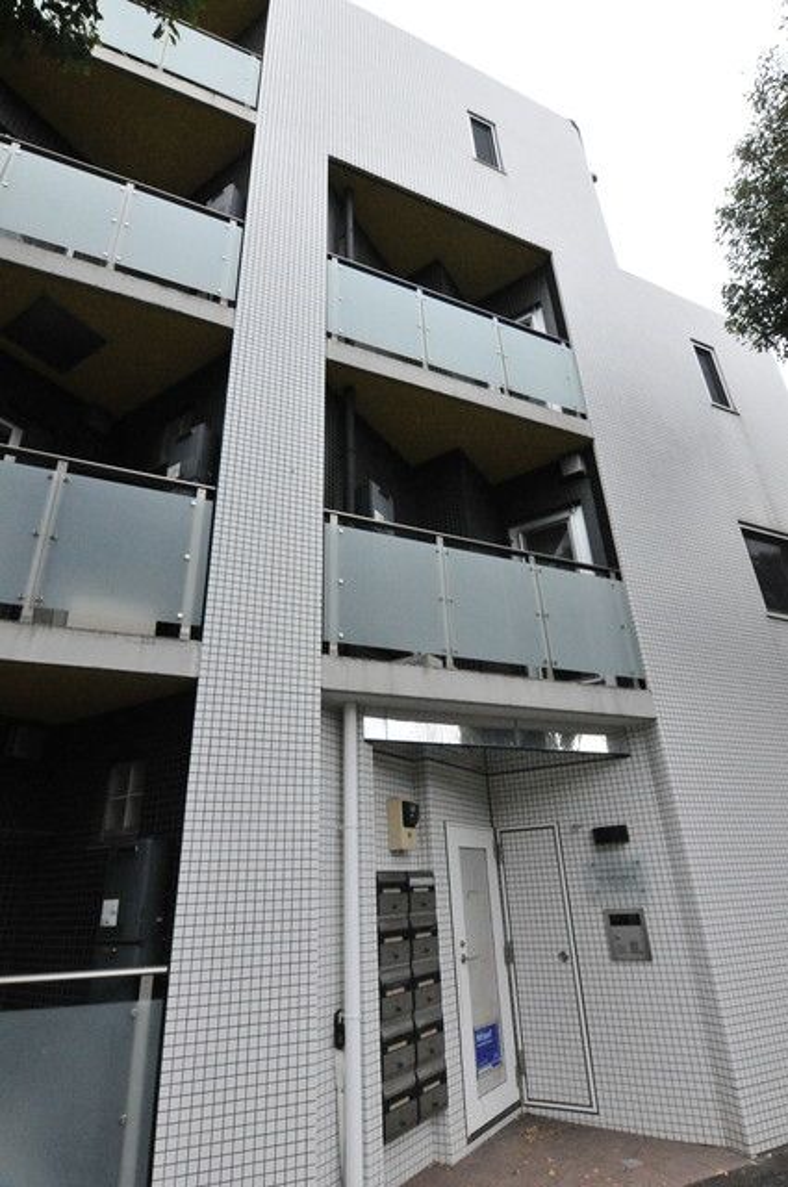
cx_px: 394
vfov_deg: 90.1
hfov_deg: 67.2
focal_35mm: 18
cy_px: 594
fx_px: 593
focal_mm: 12
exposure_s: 1/320
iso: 2500
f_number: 9
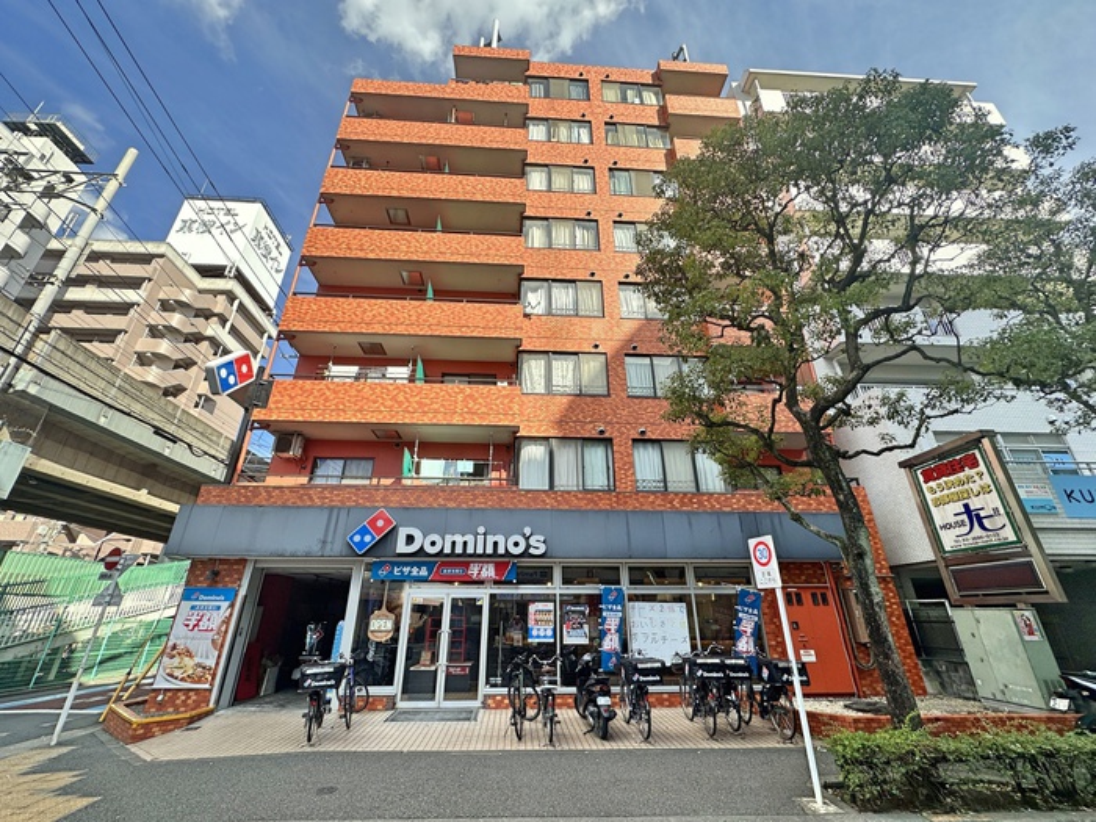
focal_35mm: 14
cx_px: 548
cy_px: 411
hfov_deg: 102.1
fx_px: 443
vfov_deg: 85.7
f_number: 2.2
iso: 40
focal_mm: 2.22
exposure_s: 1/940
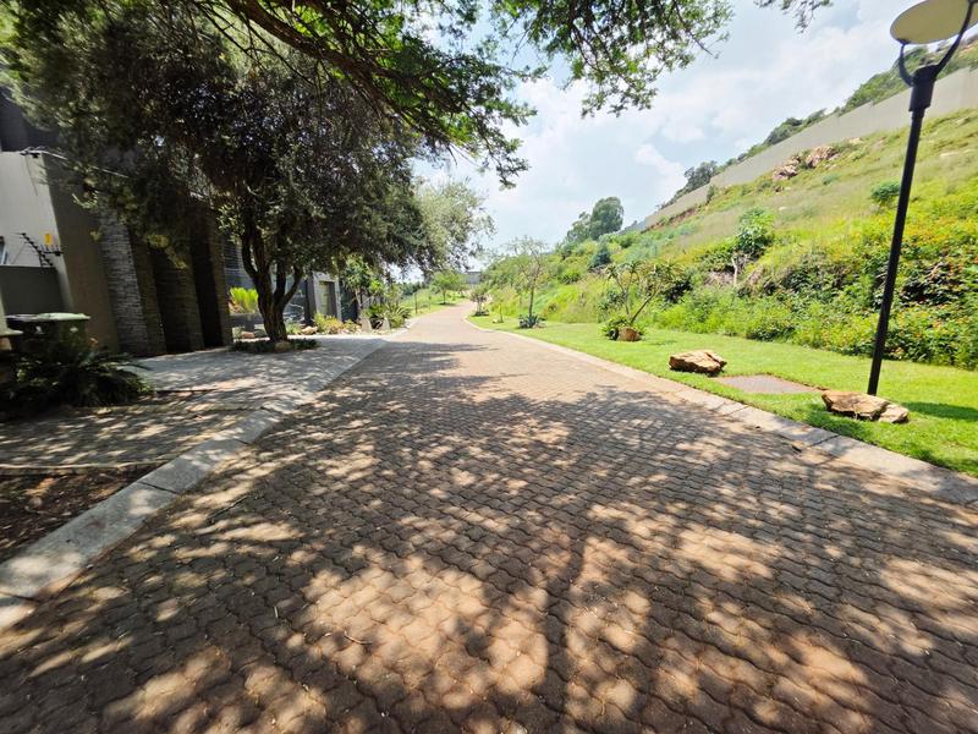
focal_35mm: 13
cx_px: 489
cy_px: 367
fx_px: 367
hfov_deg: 106.2
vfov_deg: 89.9
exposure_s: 1/2000
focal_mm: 2.2
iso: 40
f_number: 1.9
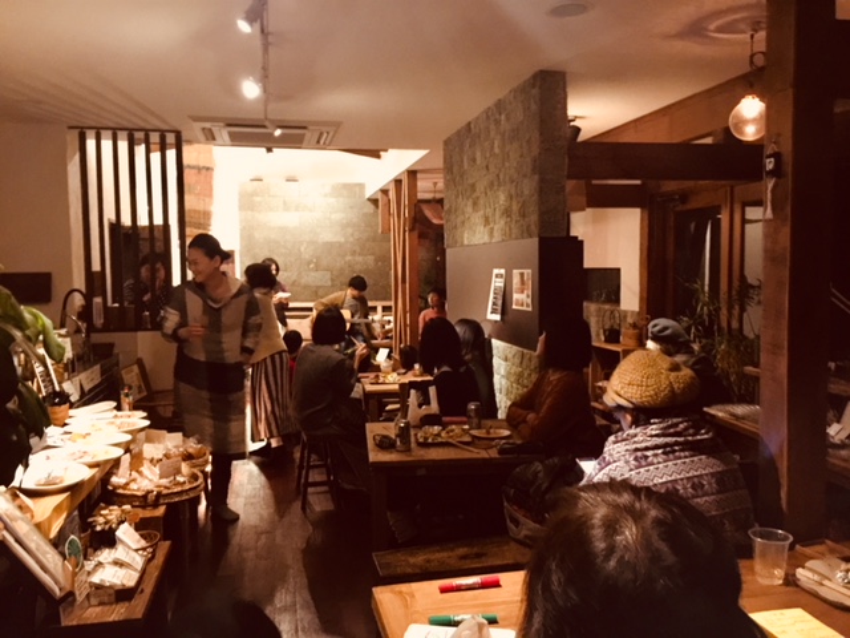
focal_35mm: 29
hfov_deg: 61.7
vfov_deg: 48.2
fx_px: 712
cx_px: 425
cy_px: 319
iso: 160
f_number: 2.2
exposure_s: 1/4
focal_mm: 4.15
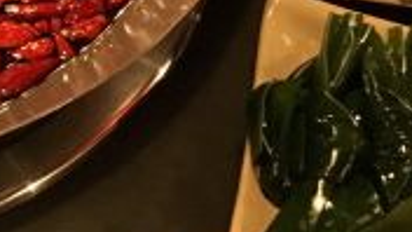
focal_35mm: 126
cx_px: -154
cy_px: -27
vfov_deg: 9.5
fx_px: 1376
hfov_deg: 16.0
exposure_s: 1/17
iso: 200
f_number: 2.2
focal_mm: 4.15
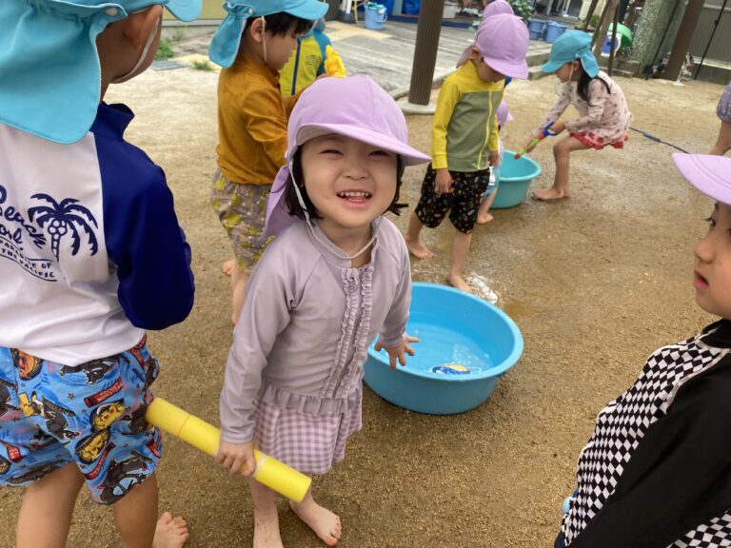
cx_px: 366
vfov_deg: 53.1
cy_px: 274
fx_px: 549
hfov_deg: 67.3
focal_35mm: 26
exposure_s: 1/150
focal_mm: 4.25
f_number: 1.8
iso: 32
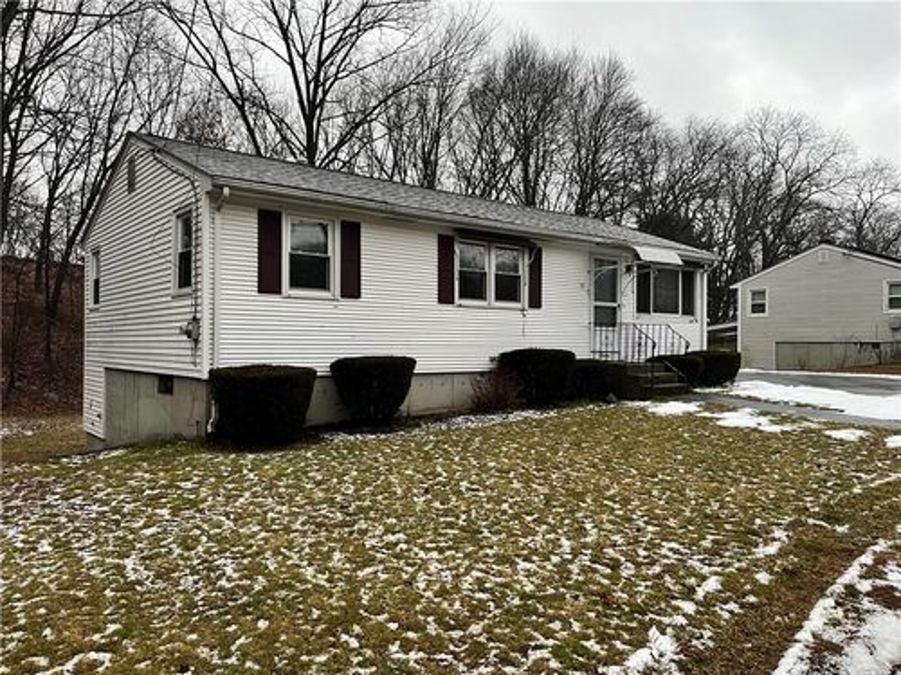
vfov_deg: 53.1
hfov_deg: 67.3
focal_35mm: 26
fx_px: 677
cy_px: 338
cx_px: 450
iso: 125
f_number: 1.6
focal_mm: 5.1
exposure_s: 1/75
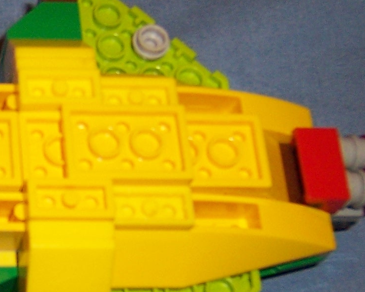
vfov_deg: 15.3
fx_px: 1081
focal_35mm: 100
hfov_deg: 17.5
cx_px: -155
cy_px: 222
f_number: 2.8
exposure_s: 1/60
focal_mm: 5.5
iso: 140
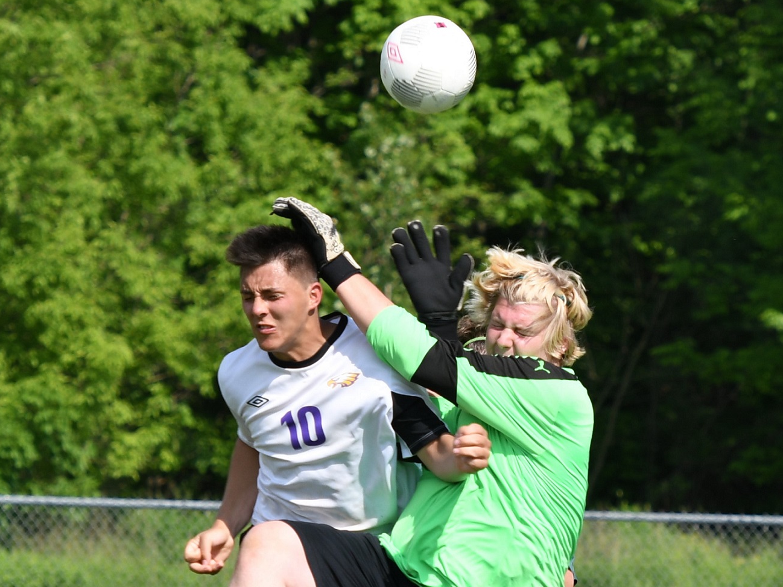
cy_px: 293
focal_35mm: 228
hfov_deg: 8.7
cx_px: 421
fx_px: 5156
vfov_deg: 6.5
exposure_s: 1/1000
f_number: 5
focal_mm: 140
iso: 160
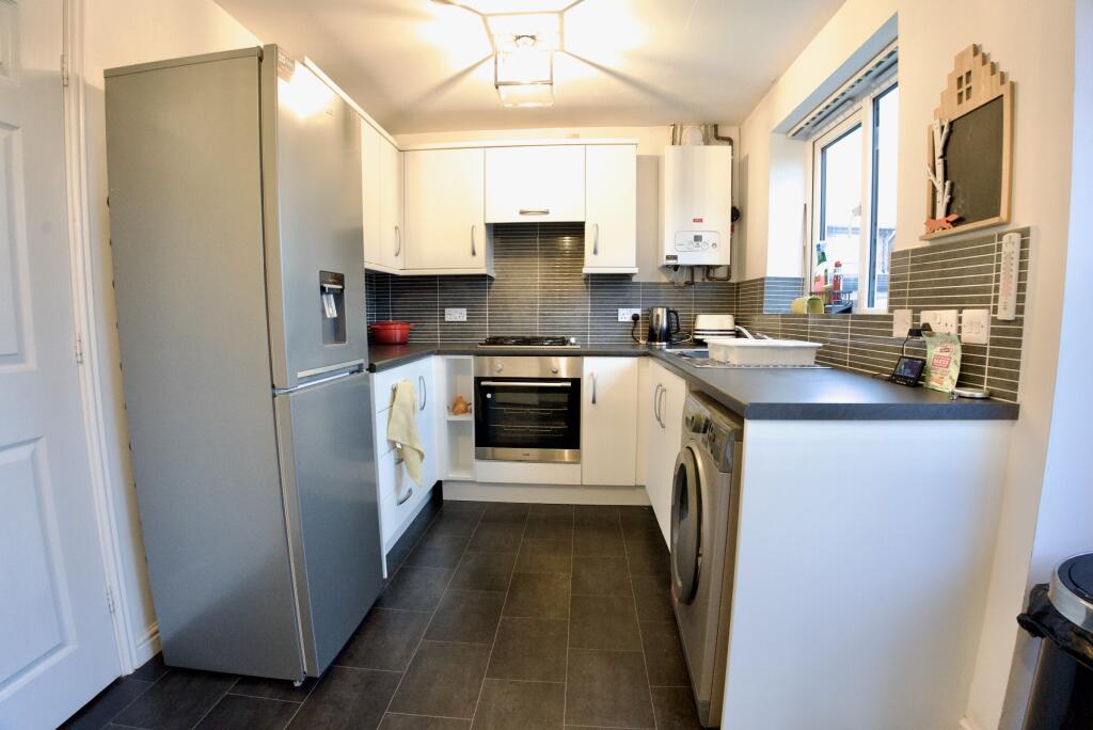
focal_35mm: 16
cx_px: 546
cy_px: 365
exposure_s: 1/80
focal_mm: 16
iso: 4000
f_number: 6.3
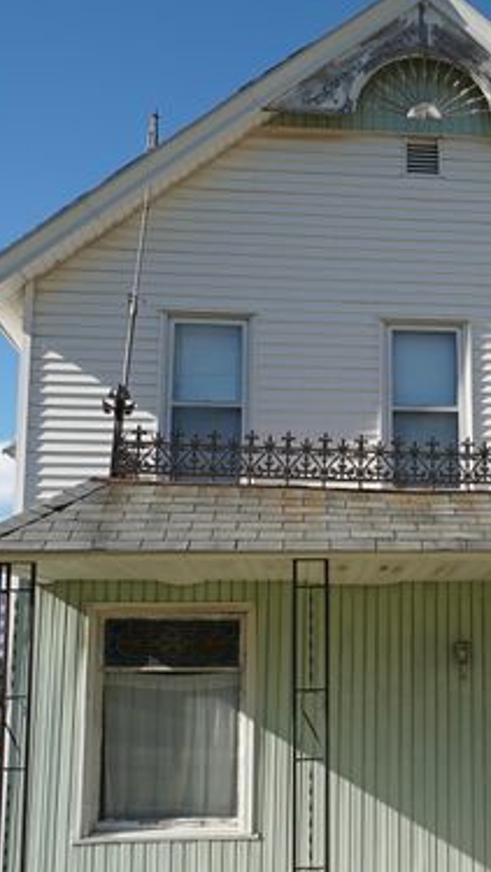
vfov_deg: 46.0
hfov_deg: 26.2
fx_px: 1018
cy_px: 541
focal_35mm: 44
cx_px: 440
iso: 100
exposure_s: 1/320
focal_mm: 14
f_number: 7.1
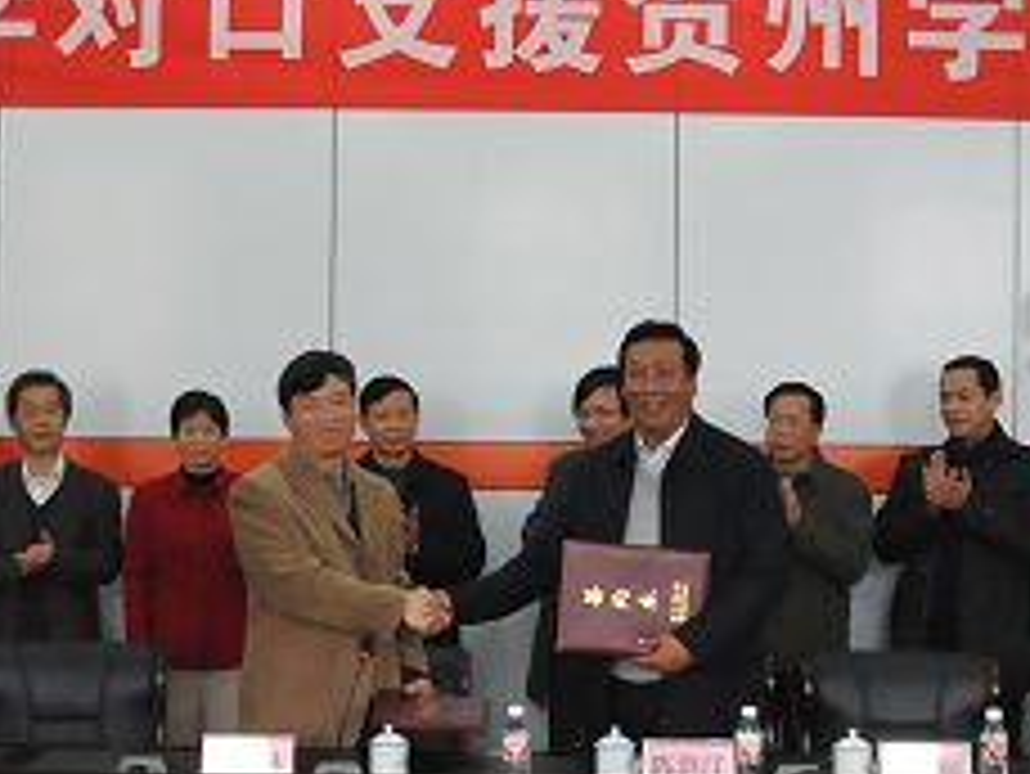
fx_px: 2024
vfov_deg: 21.6
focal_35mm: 68
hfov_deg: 28.5
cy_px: 360
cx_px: 549
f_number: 3.5
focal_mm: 18
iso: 1600
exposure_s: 1/80
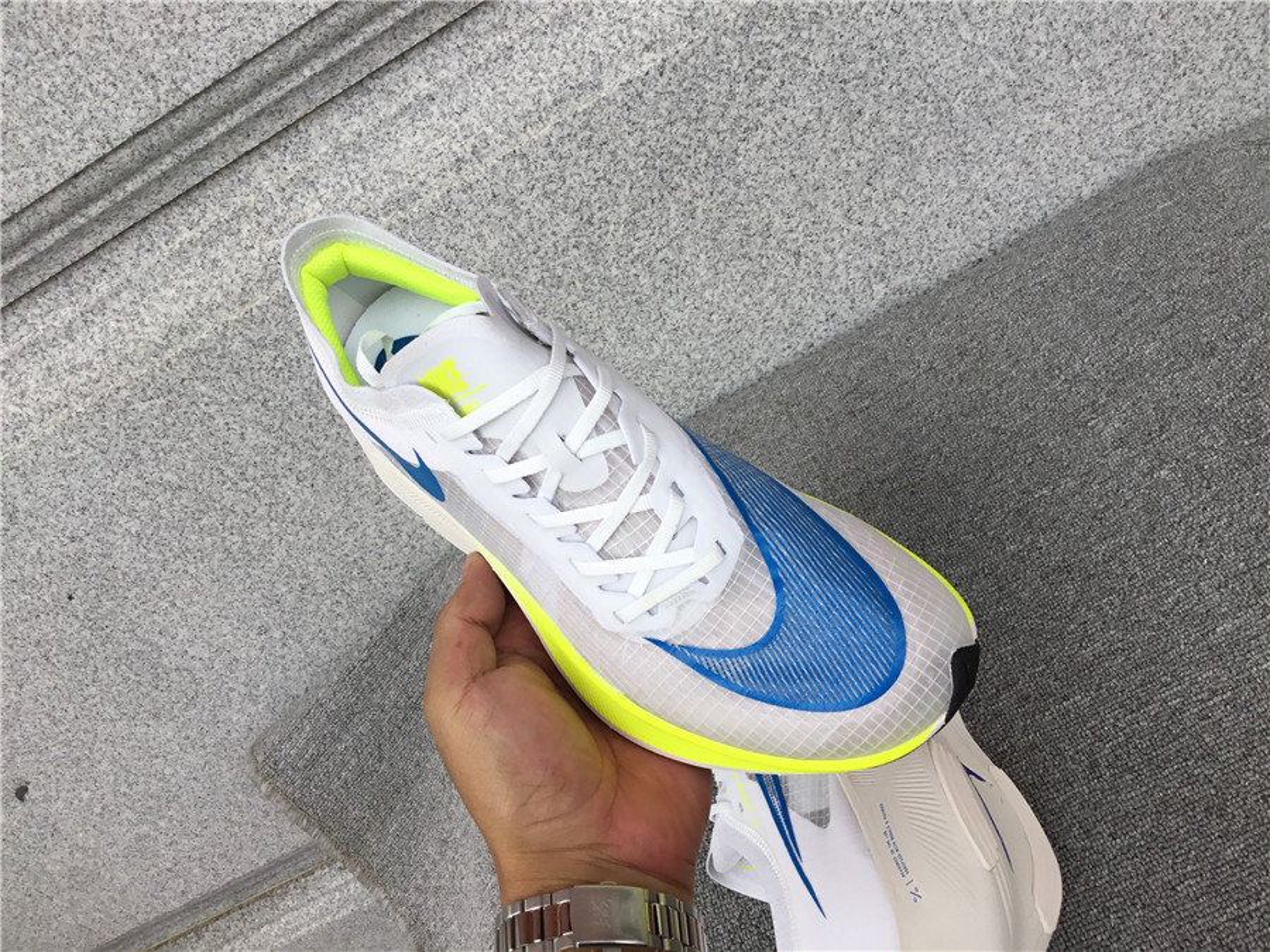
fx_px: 1137
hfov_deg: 58.4
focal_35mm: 31
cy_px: 476
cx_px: 635
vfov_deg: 45.4
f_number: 2.4
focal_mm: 3.3
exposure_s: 1/189
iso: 25
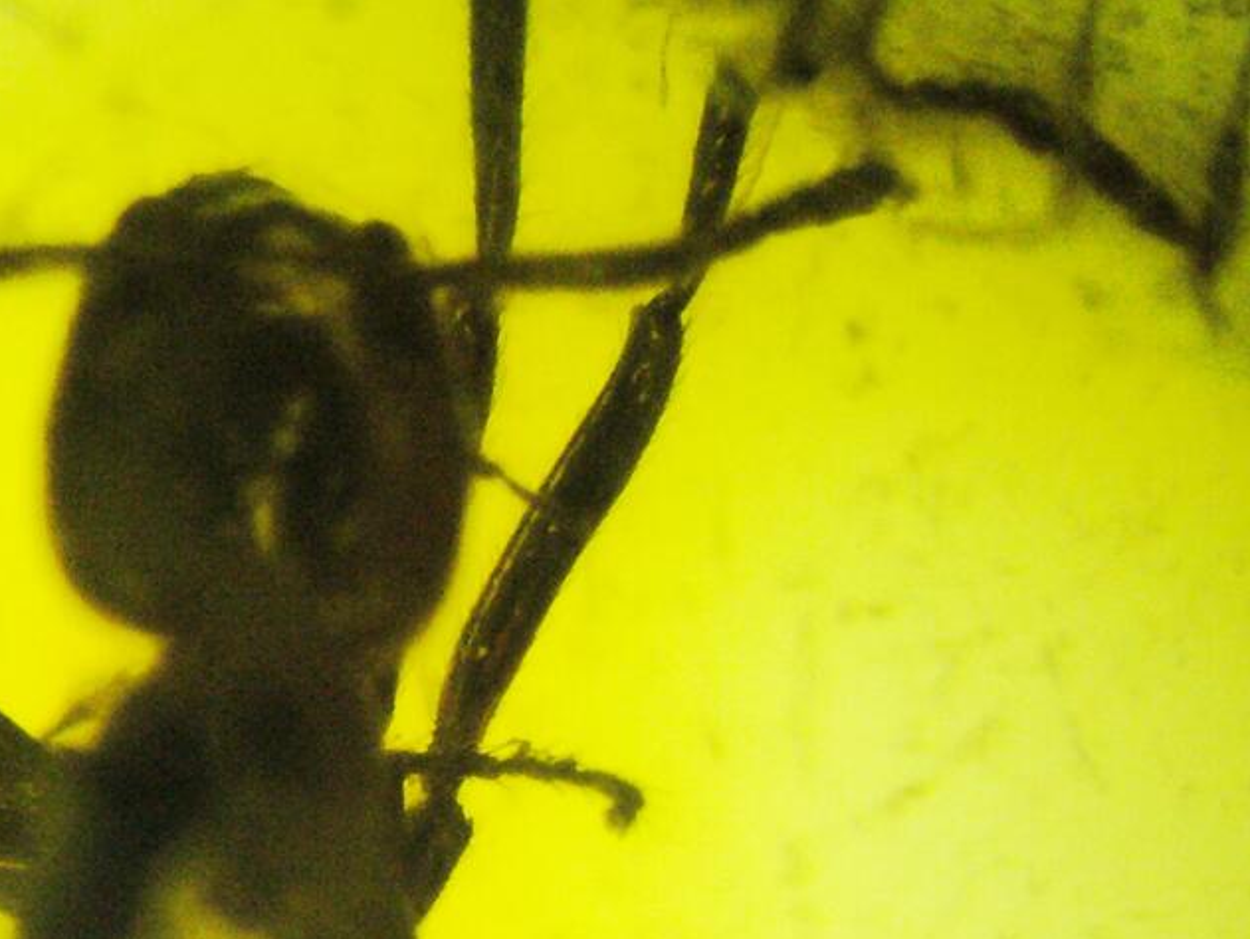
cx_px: 493
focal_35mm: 204
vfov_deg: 7.3
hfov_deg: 9.7
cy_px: 800
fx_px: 7371
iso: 400
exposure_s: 1/500
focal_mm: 17
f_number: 4.9
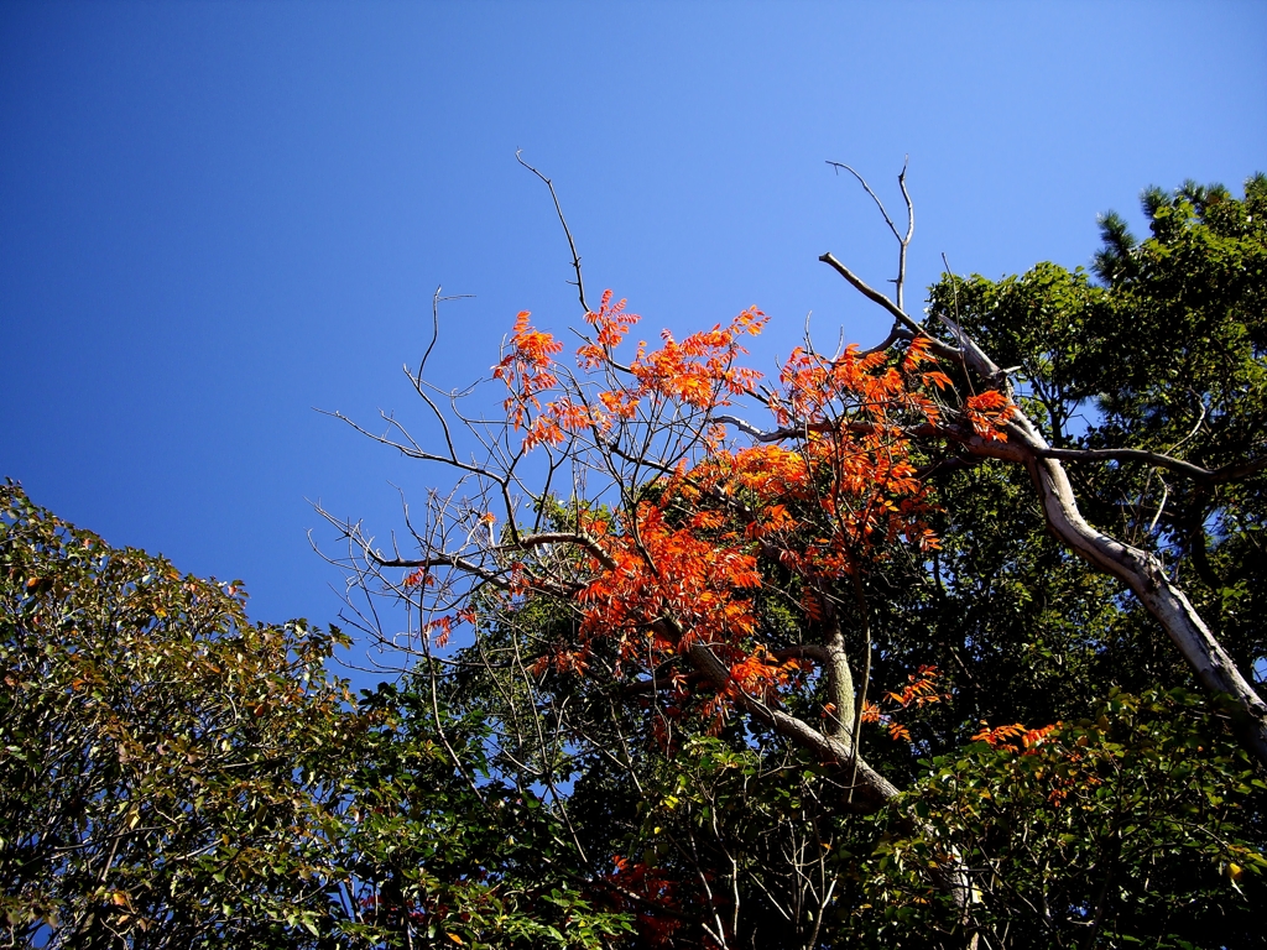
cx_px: 634
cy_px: 475
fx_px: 1391
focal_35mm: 38
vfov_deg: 37.7
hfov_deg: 49.0
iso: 64
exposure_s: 1/500
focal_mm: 7.9
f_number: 2.8
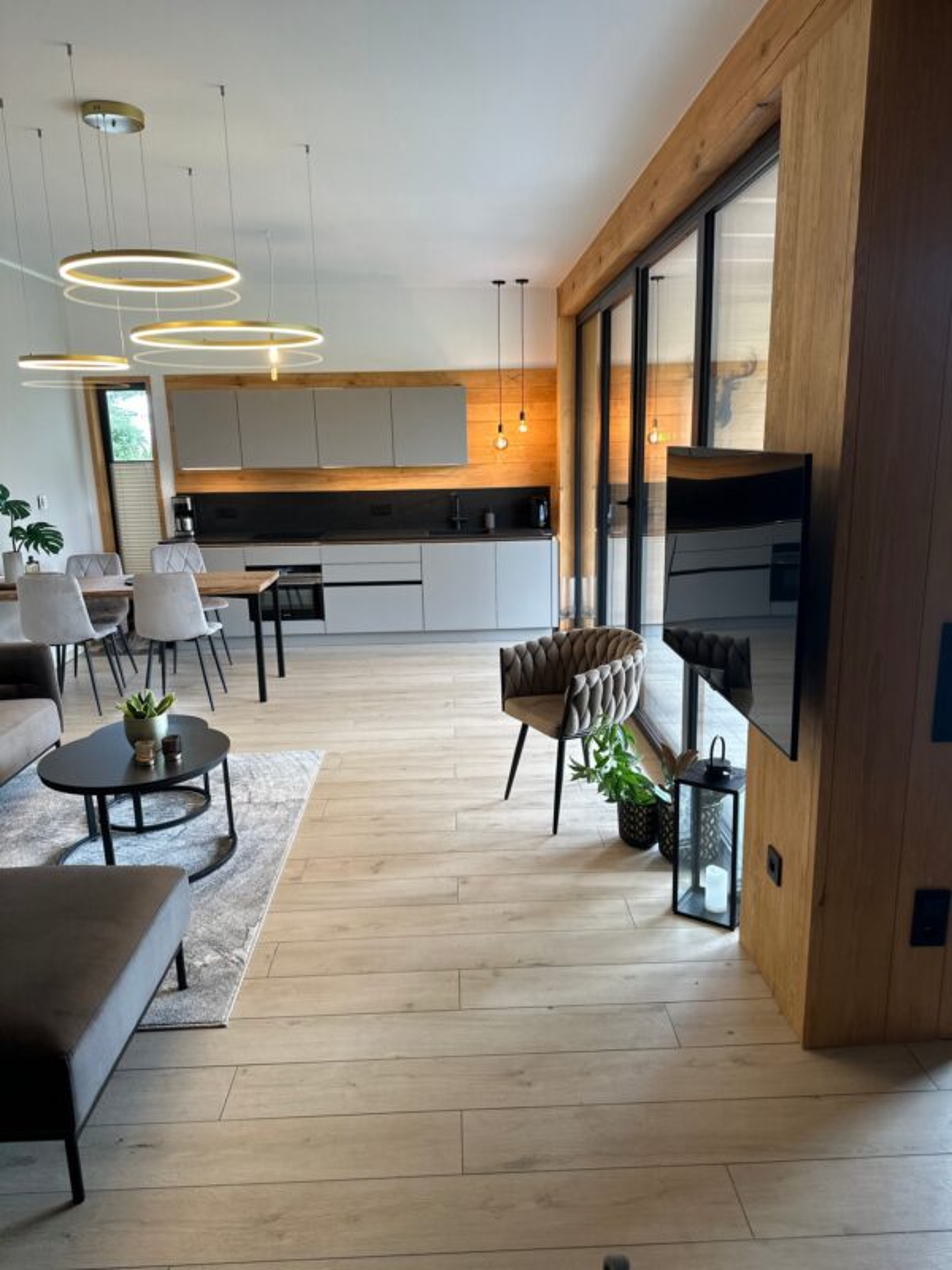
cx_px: 476
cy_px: 635
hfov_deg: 56.8
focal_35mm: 24
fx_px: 880
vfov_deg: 71.6
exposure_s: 1/100
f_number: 1.8
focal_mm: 6.9
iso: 100
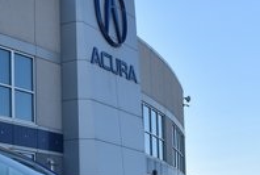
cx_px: -32
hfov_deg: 19.2
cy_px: 176
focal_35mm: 102
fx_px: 736
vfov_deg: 13.4
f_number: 8
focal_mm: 21
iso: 100
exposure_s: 1/250
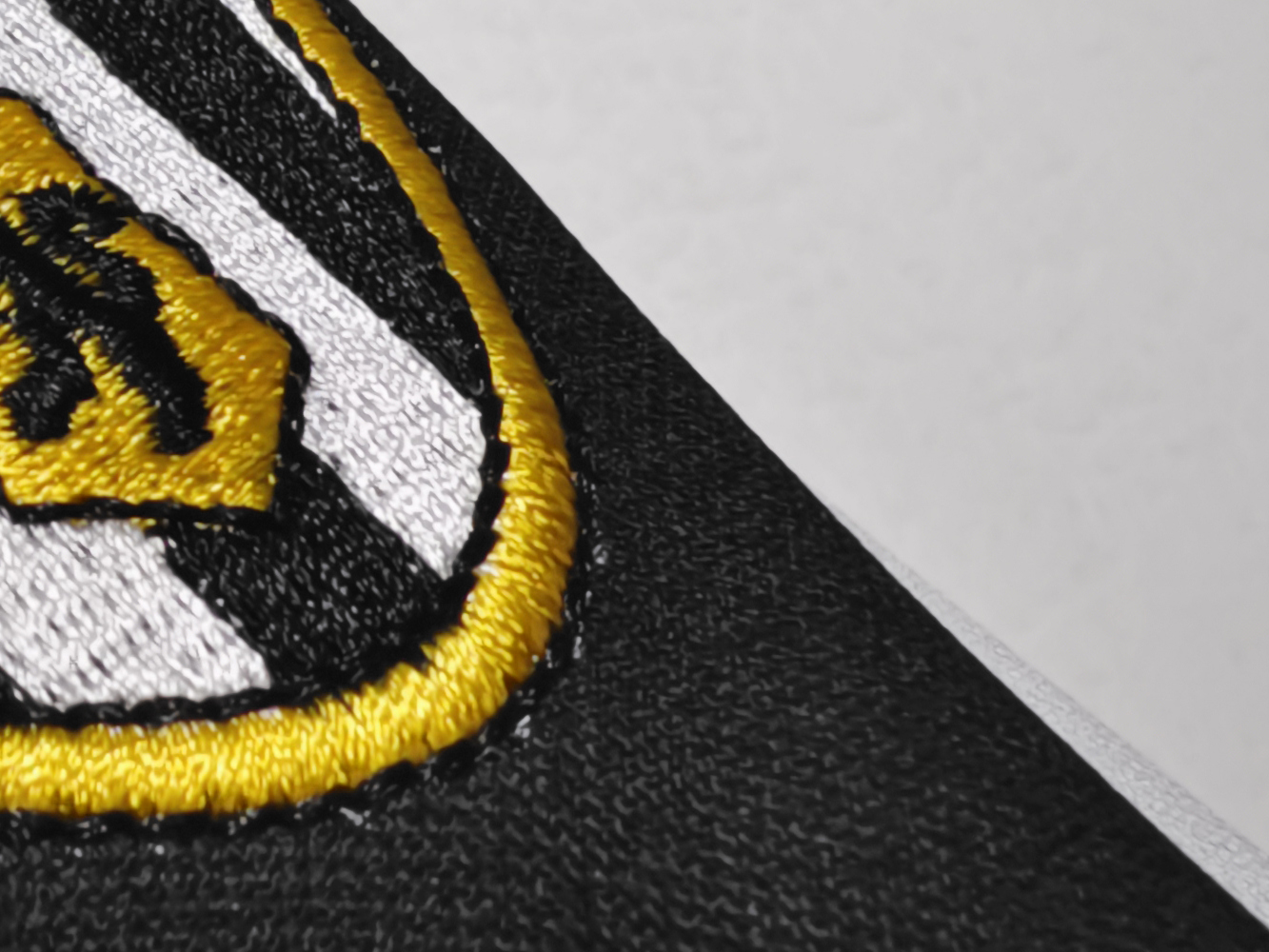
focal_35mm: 69
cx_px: -510
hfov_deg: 23.7
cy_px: -50
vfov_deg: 20.5
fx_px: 2530
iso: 98
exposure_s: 1/100
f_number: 2.2
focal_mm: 2.59
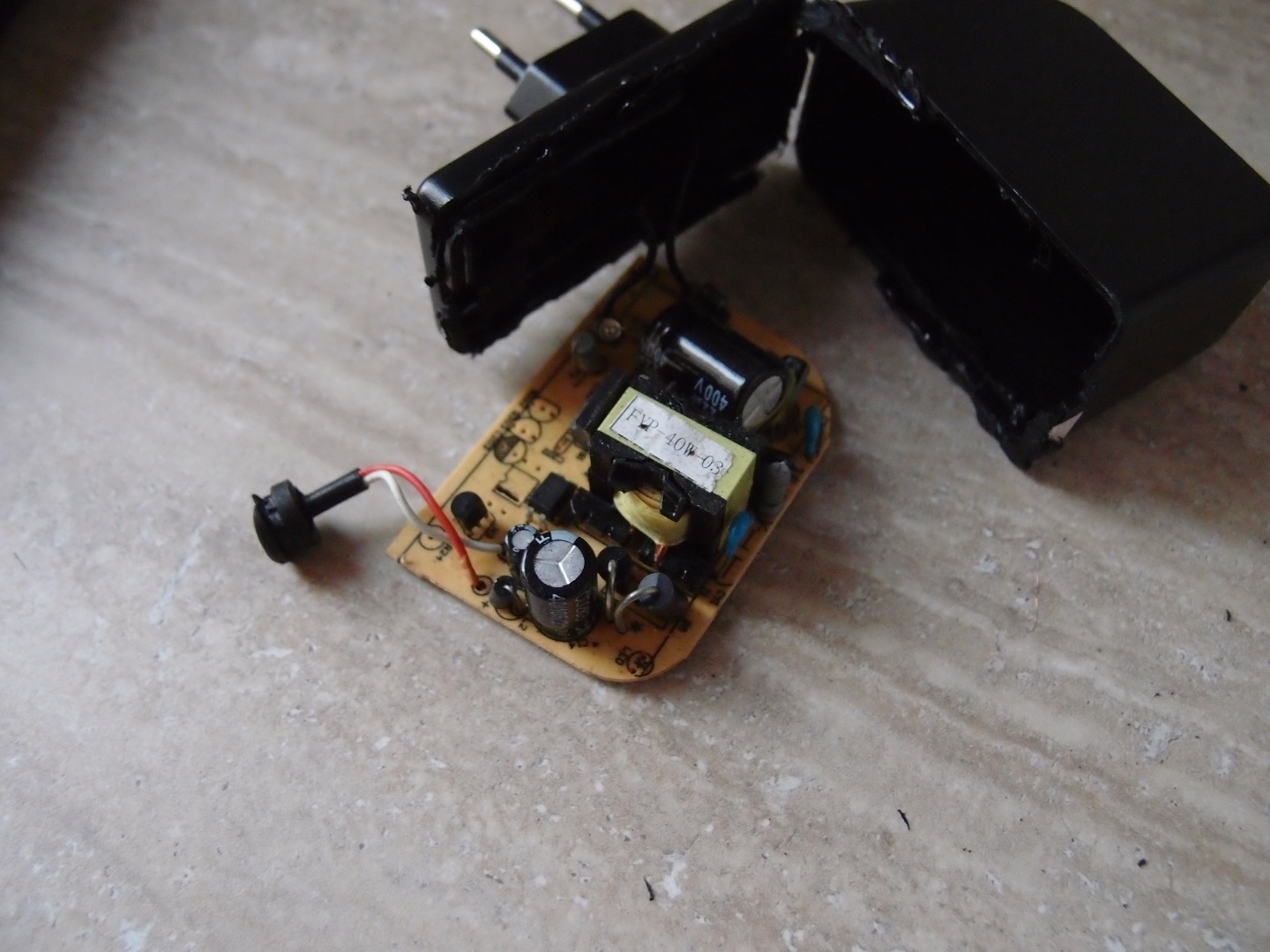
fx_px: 1027
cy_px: 476
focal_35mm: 28
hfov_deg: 63.4
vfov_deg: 49.7
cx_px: 635
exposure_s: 1/25
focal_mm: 6
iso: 640
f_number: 1.8
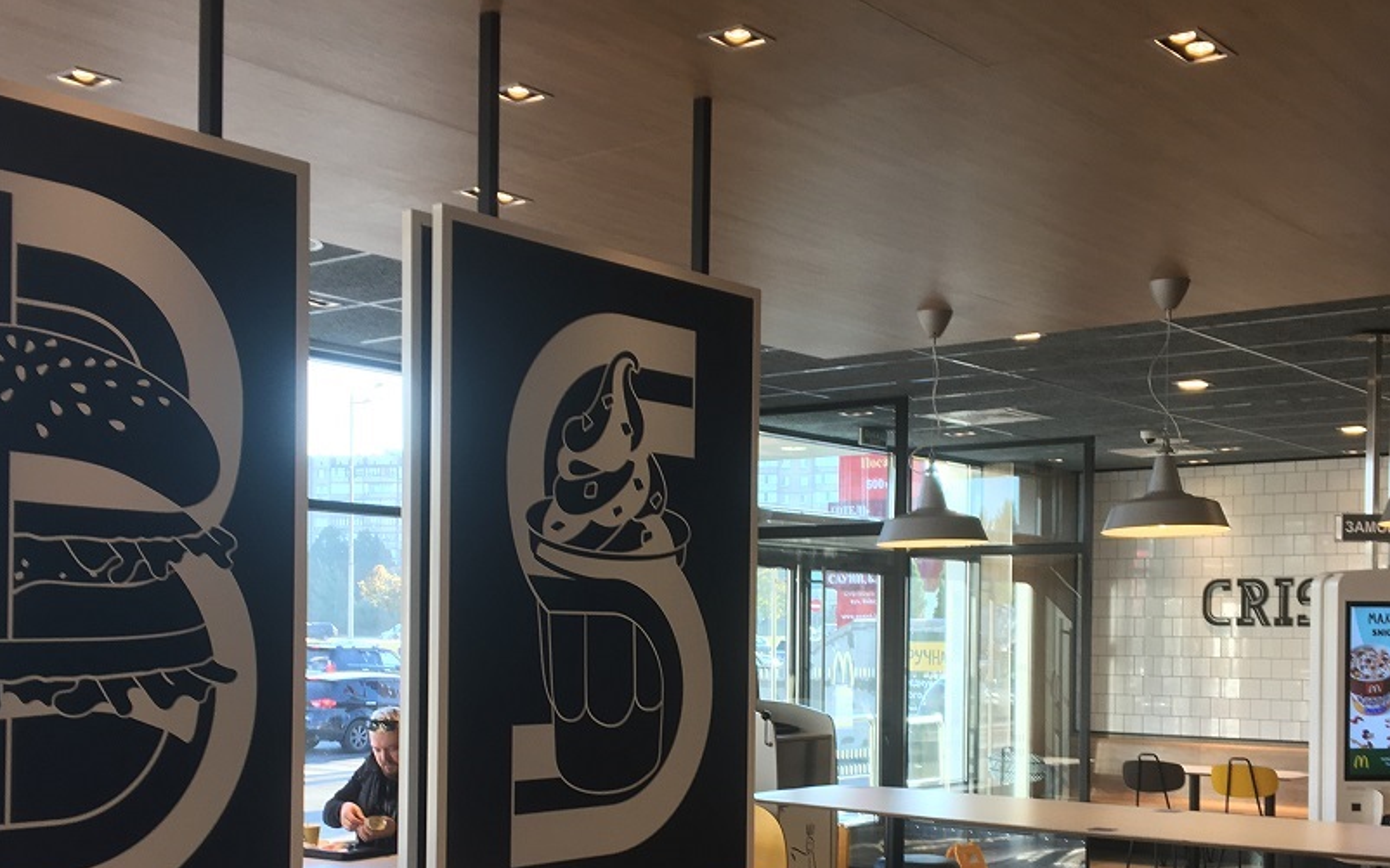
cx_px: 721
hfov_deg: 43.5
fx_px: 1742
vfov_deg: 27.6
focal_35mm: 46
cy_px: 639
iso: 25
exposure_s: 1/50
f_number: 2.2
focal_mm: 4.15
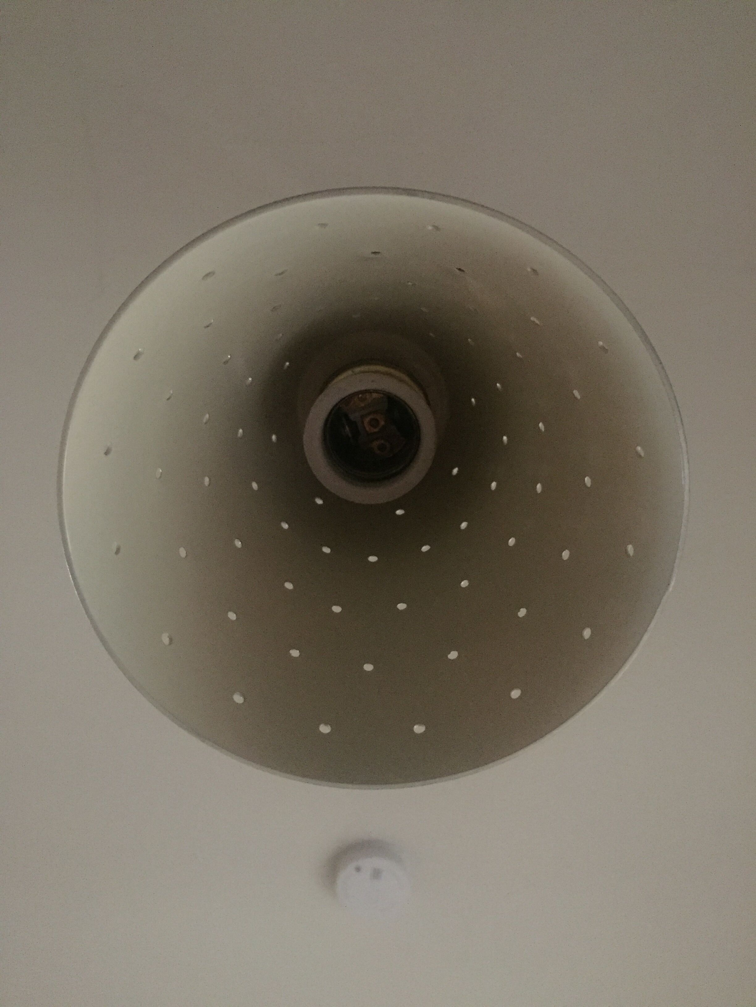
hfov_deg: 48.2
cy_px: 504
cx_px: 378
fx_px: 844
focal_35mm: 29
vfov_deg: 61.7
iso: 800
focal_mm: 4.15
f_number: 2.2
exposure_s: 1/17
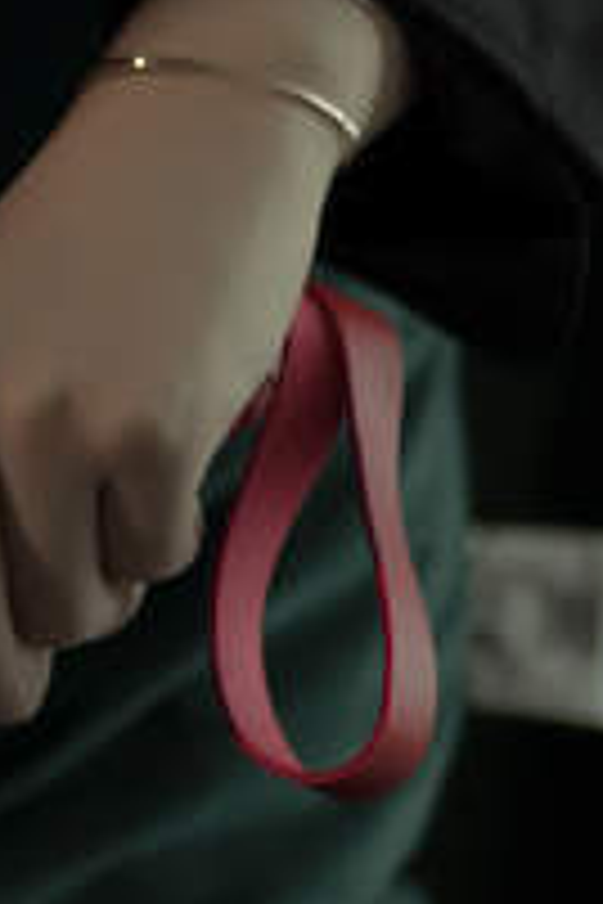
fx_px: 6557
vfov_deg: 7.9
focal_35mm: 261
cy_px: 335
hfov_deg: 5.0
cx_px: -1300
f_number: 1.4
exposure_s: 1/200
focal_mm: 35
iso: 160
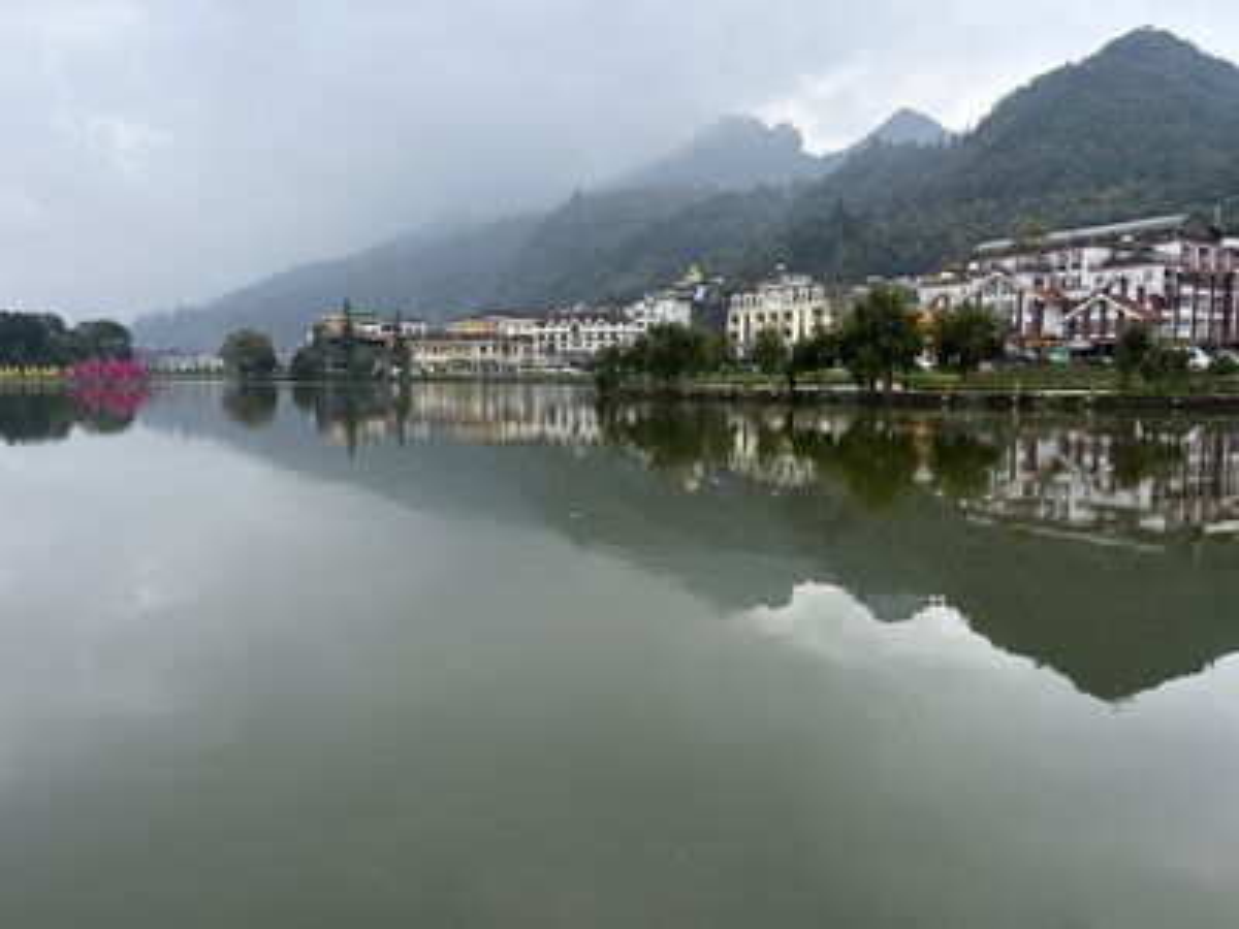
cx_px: 620
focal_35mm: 26
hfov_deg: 67.3
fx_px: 931
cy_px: 464
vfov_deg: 53.1
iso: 50
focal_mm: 5.1
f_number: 1.6
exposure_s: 1/2755
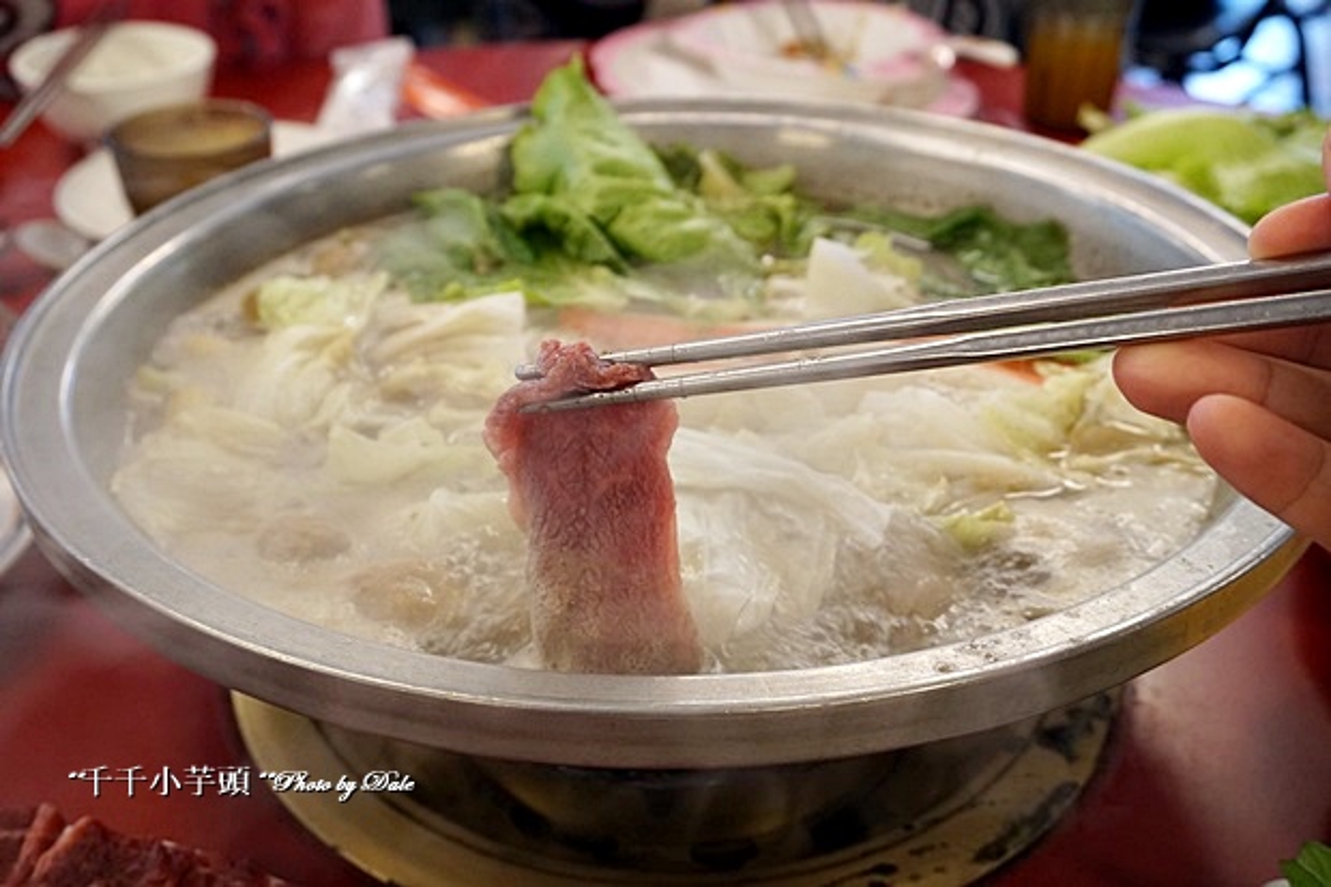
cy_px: 444
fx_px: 1441
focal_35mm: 39
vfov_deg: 34.2
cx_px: 666
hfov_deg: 49.6
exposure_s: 1/60
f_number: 5.6
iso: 1000
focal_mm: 26
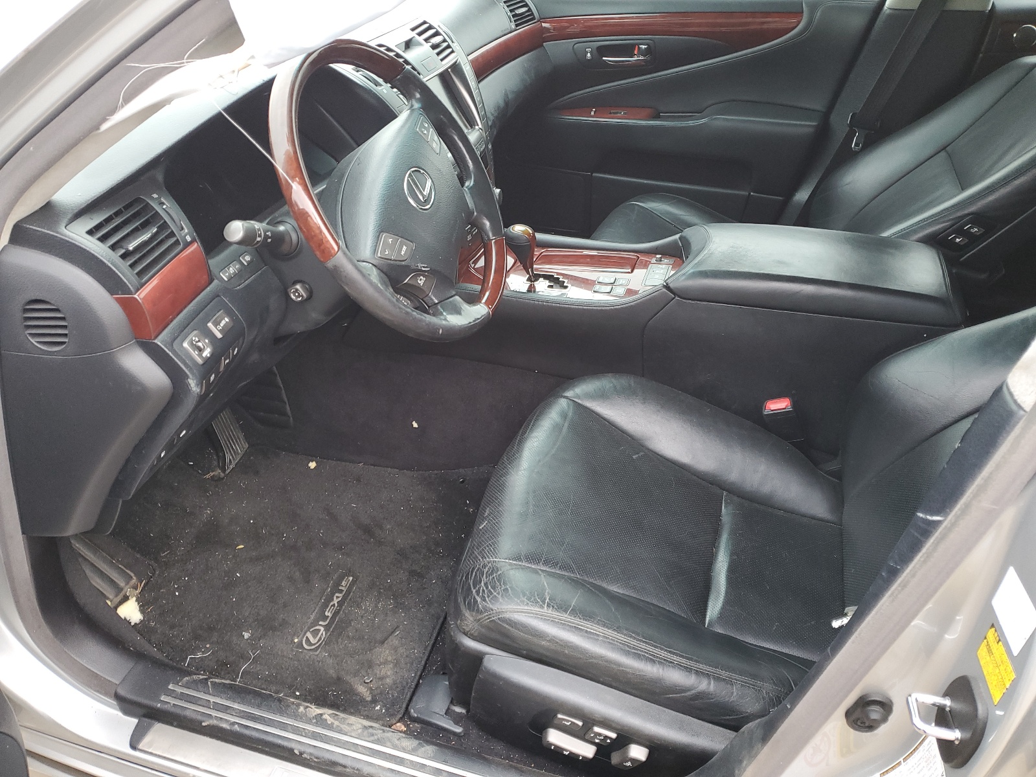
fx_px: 778
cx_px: 518
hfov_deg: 67.3
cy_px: 388
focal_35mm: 26
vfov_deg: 53.1
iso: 88
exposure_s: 1/60.2
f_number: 1.5
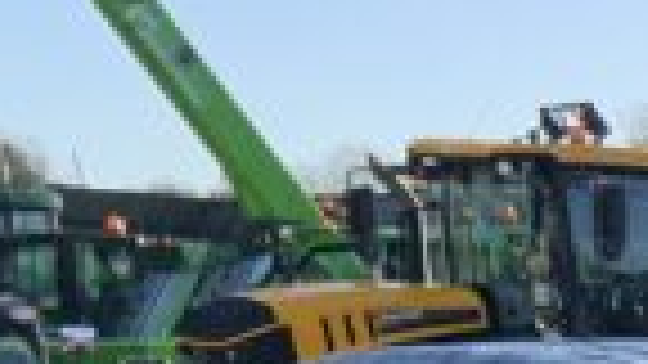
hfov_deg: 13.6
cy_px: 1070
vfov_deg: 7.6
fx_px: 2406
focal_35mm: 140
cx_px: 1184
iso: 16
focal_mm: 3
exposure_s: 1/674
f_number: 1.8
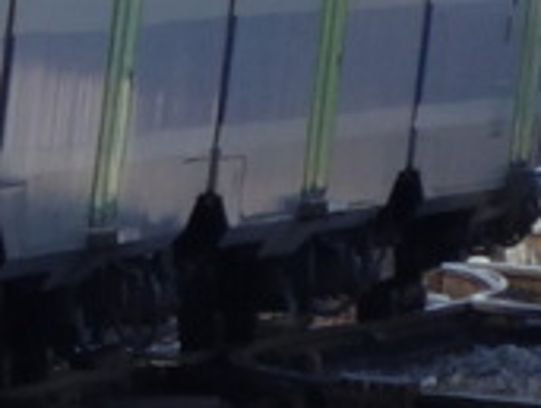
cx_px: -278
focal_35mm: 3976
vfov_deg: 0.4
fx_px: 62270
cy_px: -408
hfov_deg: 0.5
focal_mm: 101.7
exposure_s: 1/100
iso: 125
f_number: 6.1
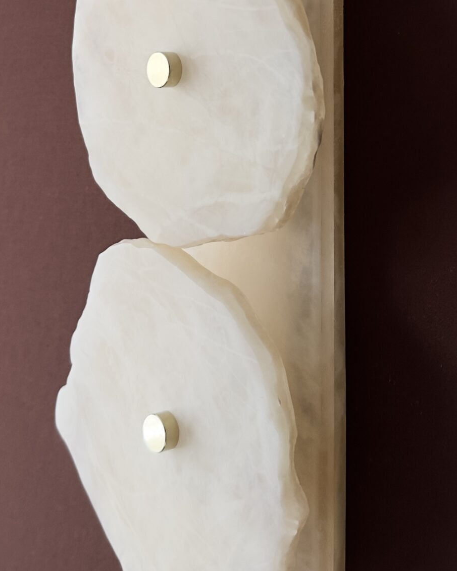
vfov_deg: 33.8
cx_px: 213
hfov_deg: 28.6
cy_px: 80
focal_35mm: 53
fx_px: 896
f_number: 1.78
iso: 200
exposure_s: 1/121
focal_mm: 6.86
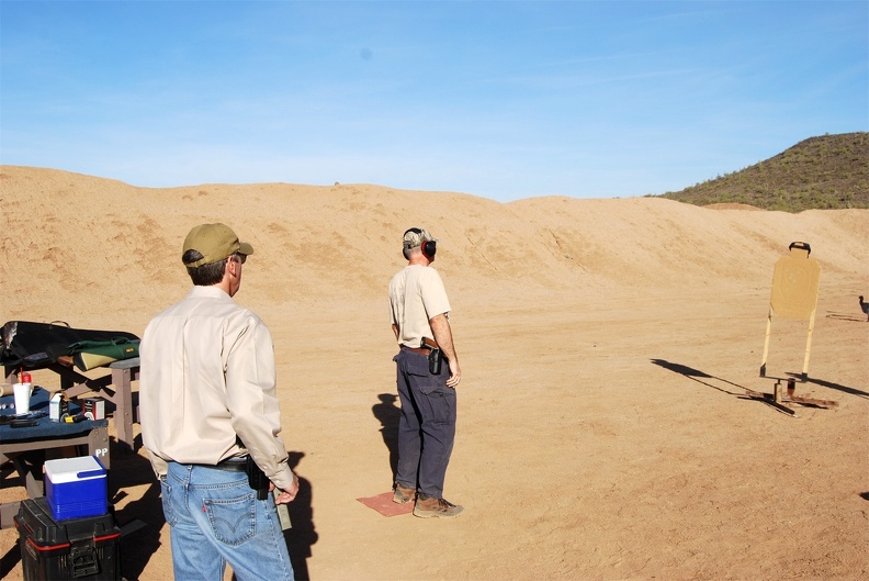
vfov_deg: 38.4
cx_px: 434
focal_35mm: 34
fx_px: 833
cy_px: 290
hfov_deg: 55.1
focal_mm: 23
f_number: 9
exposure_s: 1/250
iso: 100
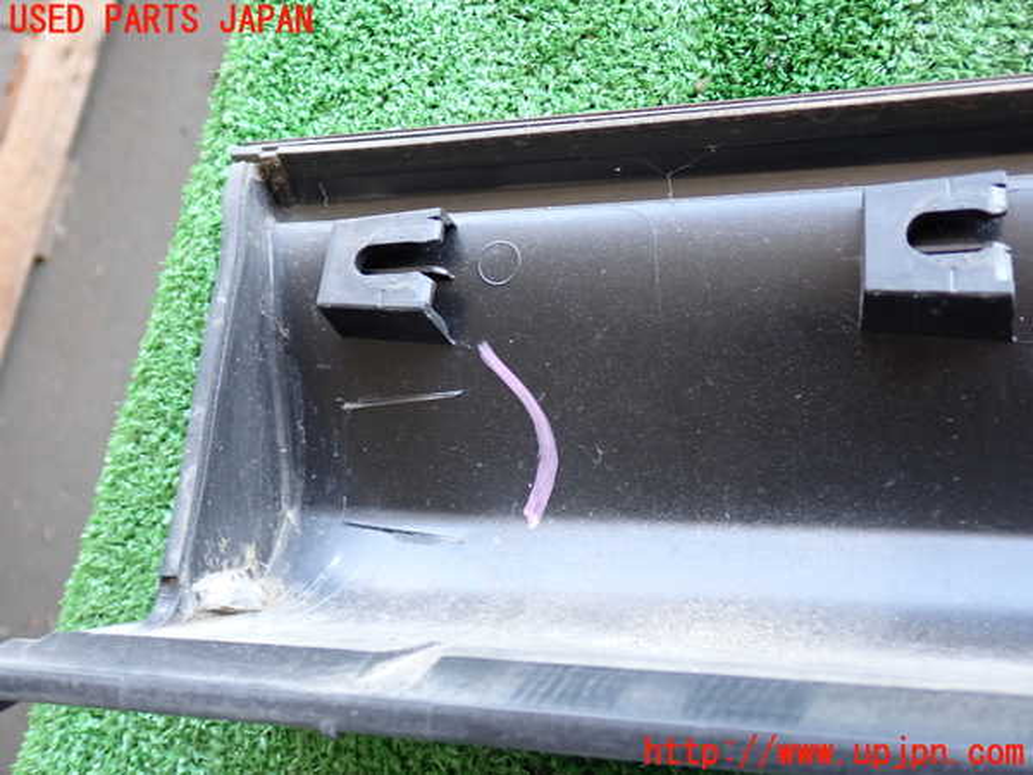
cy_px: 388
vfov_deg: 39.7
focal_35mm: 36
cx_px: 516
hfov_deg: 51.4
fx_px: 1074
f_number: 2.5
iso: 250
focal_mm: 6.37
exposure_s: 1/40
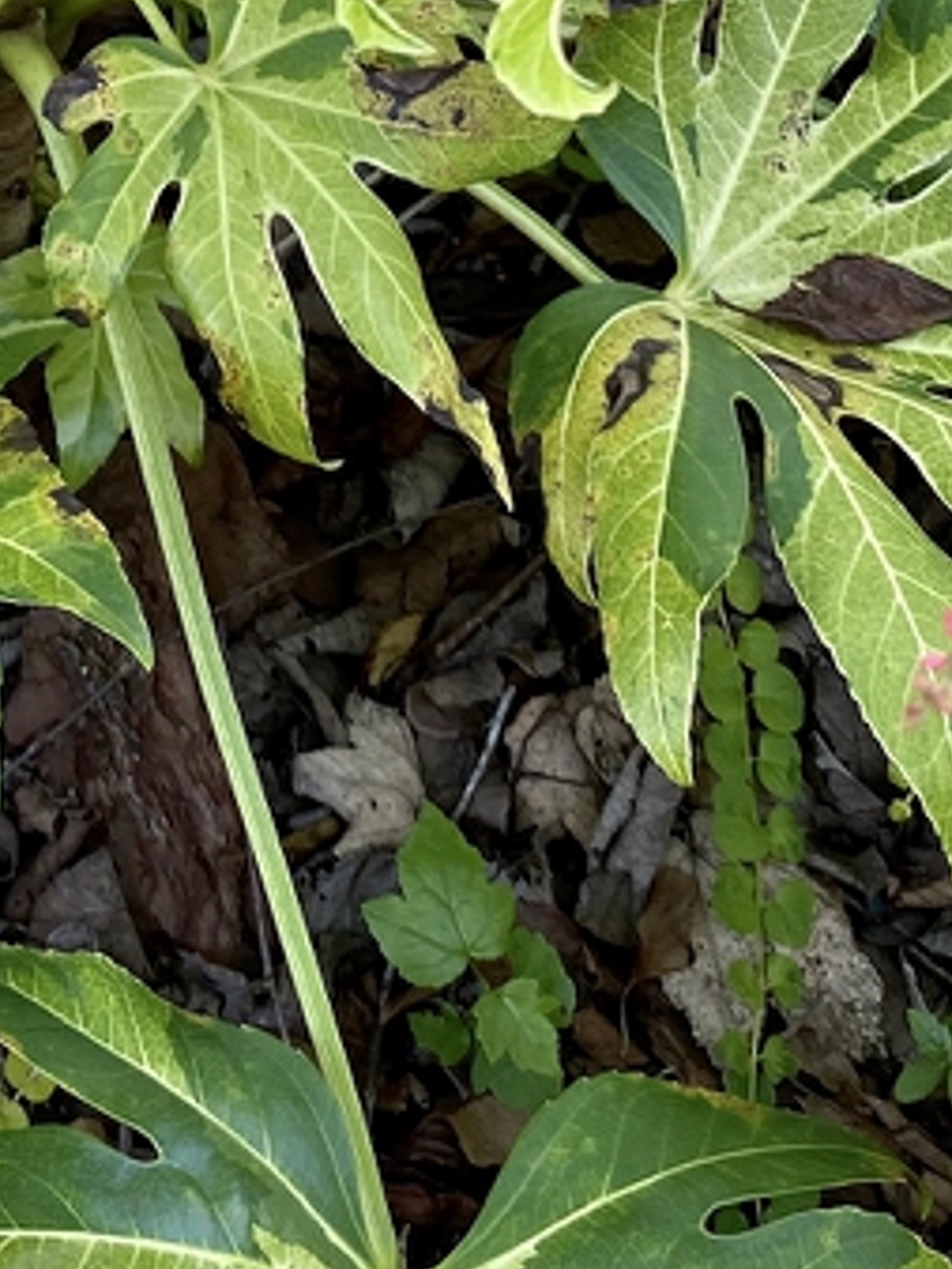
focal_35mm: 79
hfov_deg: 18.0
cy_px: -471
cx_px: -94
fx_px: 2895
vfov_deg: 21.8
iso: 32
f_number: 1.8
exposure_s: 1/122
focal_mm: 4.25
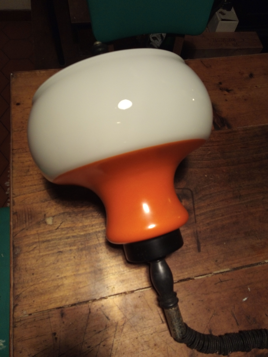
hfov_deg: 49.7
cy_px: 178
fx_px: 289
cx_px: 134
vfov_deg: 63.4
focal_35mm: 28
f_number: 2.2
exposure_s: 1/20
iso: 161
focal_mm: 4.52
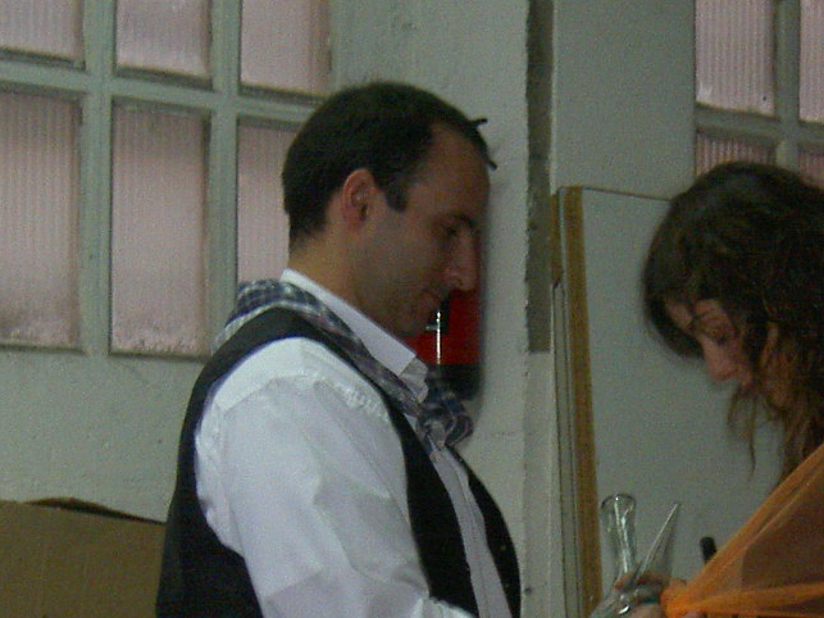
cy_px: 668
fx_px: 2309
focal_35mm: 97
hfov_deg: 20.2
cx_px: 563
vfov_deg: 14.9
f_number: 2.8
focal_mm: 8
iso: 100
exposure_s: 1/59.5
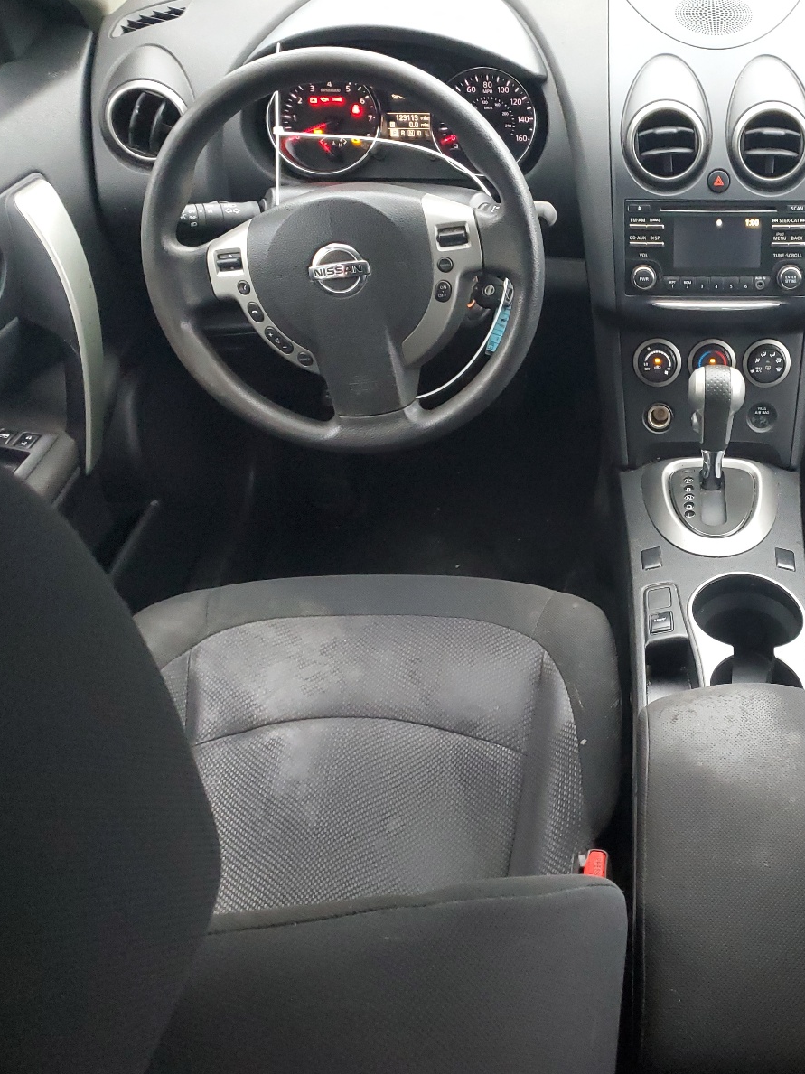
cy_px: 535
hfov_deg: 38.7
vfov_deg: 52.6
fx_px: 1086
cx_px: 673
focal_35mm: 35
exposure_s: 1/60.2
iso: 342
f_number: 1.5
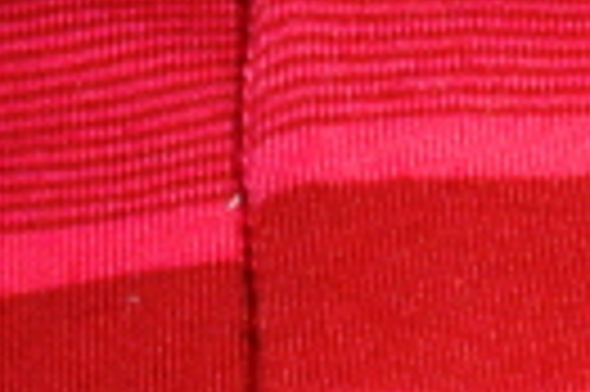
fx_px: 3159
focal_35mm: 193
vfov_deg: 6.9
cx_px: 1054
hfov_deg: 10.1
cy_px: 761
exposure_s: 1/45
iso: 100
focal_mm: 6.3
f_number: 2.8
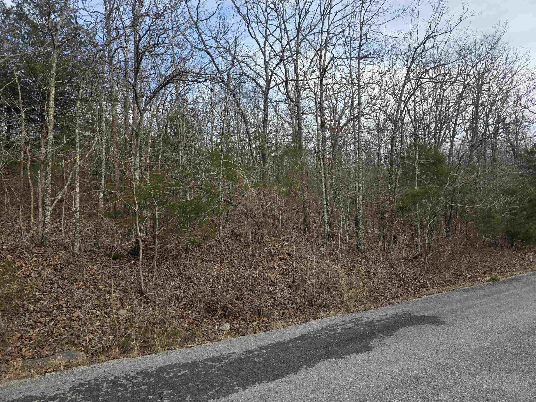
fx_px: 356
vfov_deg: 58.9
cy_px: 201
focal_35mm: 23
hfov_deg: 73.9
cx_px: 268
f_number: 1.7
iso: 80
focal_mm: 6.3
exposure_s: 1/1361
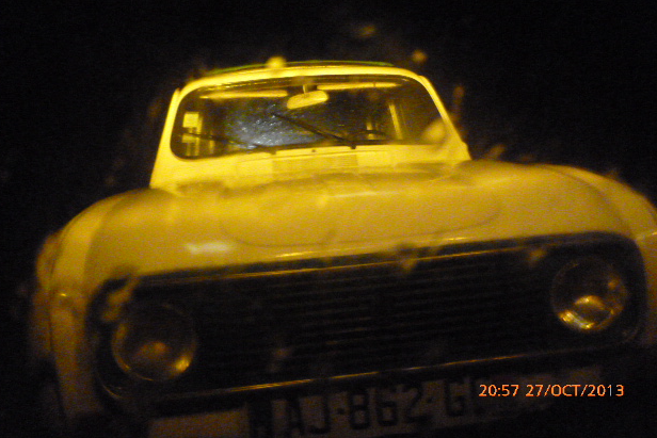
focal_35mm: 27
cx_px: 325
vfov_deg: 47.8
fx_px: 493
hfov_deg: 67.4
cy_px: 185
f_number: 3.1
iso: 1600
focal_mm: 4.5
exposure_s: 1/8
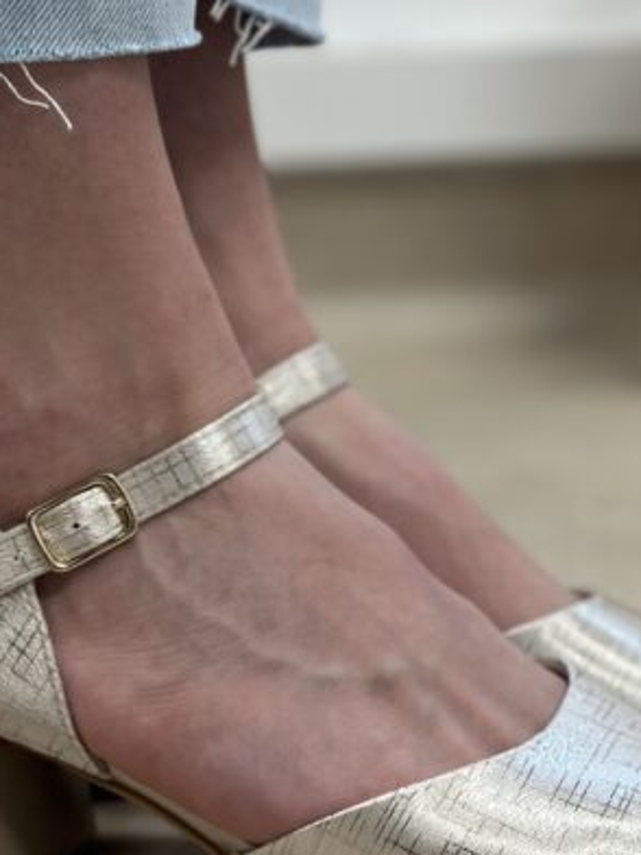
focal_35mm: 98
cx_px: 316
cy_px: 377
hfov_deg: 15.1
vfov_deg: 20.0
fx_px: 2420
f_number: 1.78
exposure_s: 1/100
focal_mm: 6.86
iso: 125
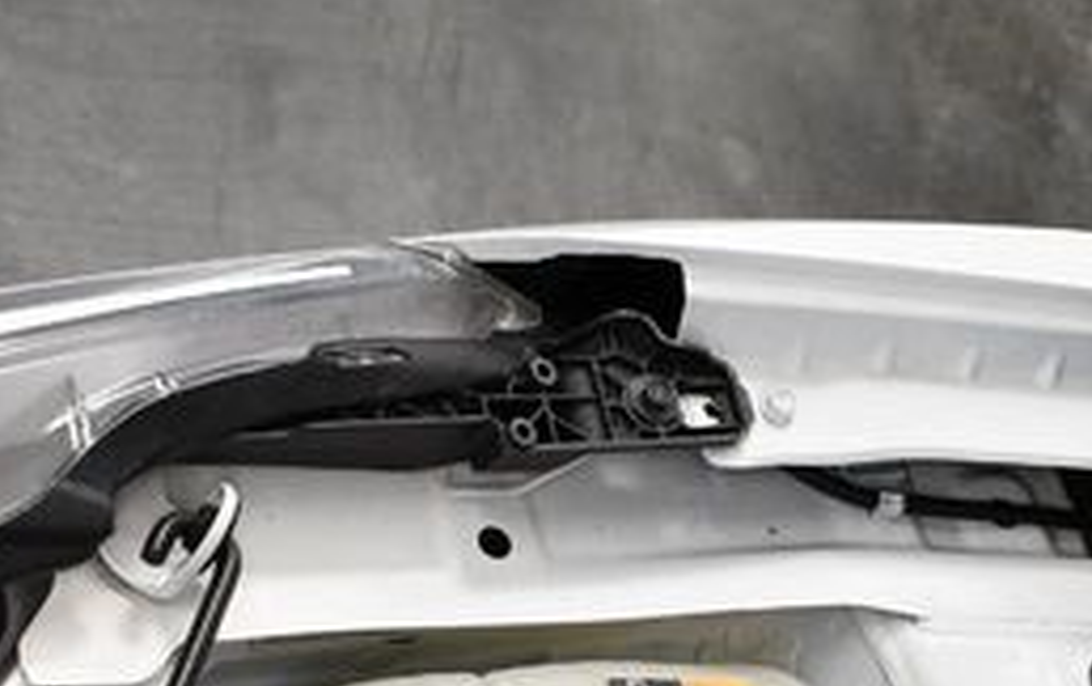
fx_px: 2712
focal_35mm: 91
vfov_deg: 13.9
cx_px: 491
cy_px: 891
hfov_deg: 22.8
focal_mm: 18
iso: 800
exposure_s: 1/160
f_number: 3.5
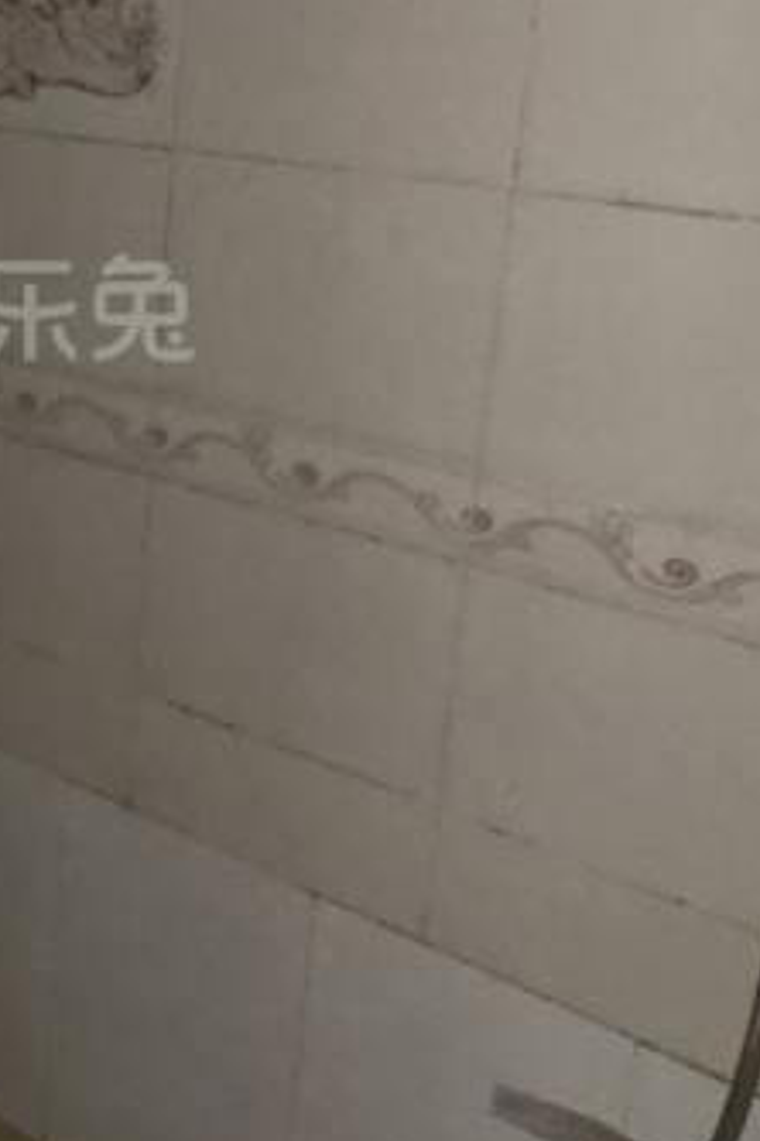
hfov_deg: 30.0
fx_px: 1267
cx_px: -79
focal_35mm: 40
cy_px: 276
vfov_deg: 46.6
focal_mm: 1.82
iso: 640
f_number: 2
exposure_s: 1/25
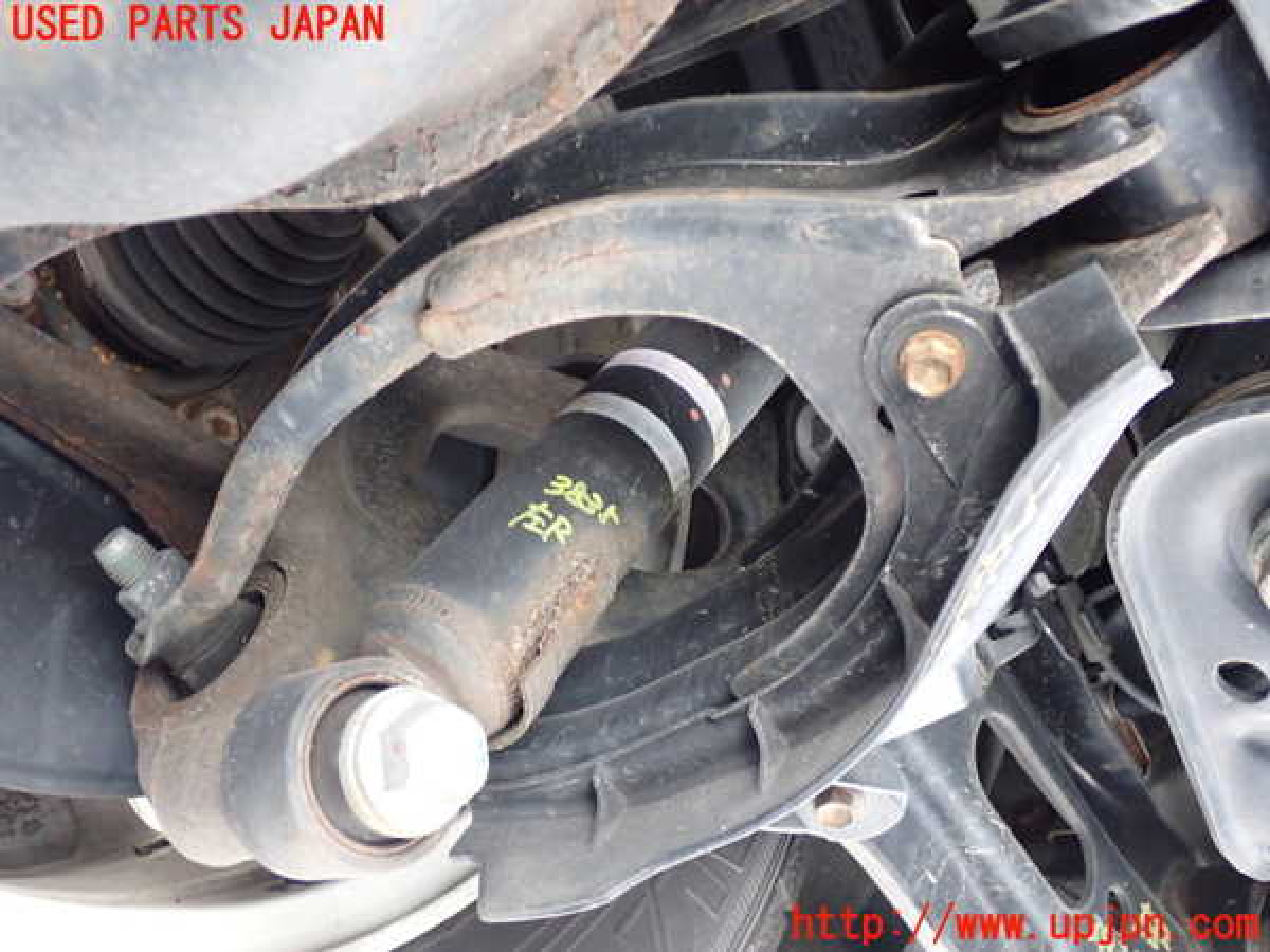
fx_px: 1504
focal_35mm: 41
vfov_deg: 35.1
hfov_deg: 45.8
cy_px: 476
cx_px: 635
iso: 800
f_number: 2.8
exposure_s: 1/40
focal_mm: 7.31
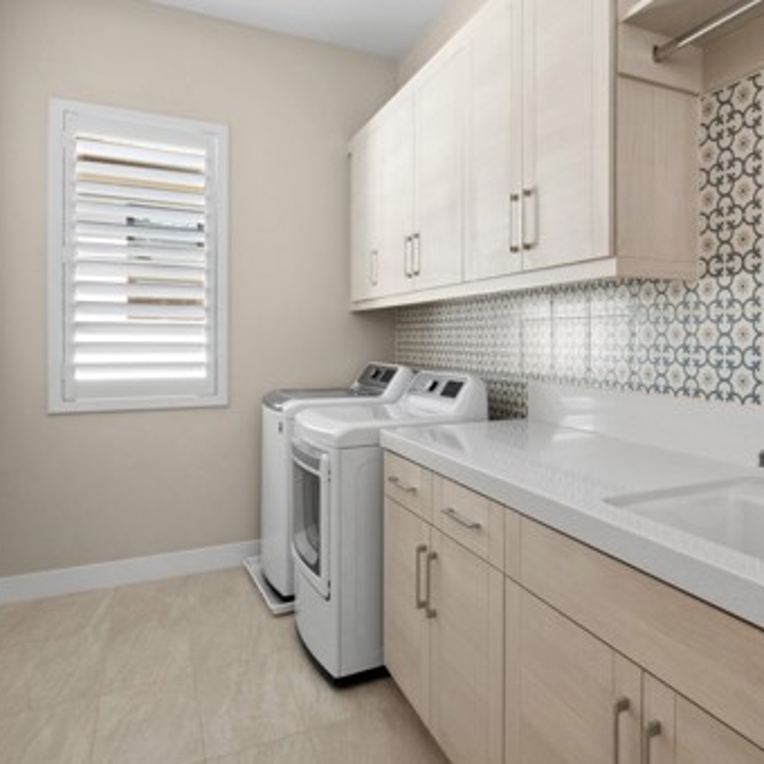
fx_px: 599
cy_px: 336
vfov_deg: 64.8
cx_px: 528
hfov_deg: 62.9
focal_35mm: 24
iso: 200
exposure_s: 1/2
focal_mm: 10
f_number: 8
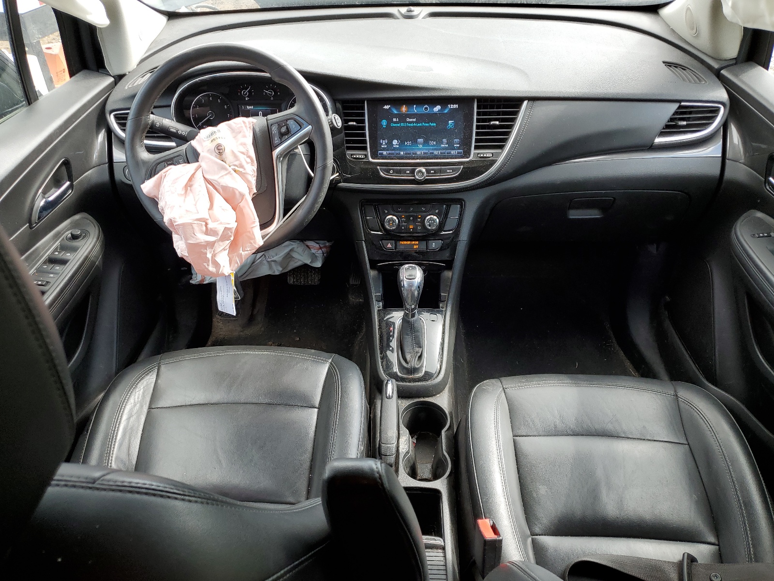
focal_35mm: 26
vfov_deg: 53.1
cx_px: 387
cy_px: 290
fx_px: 581
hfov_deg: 67.3
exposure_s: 1/154
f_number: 1.5
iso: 50
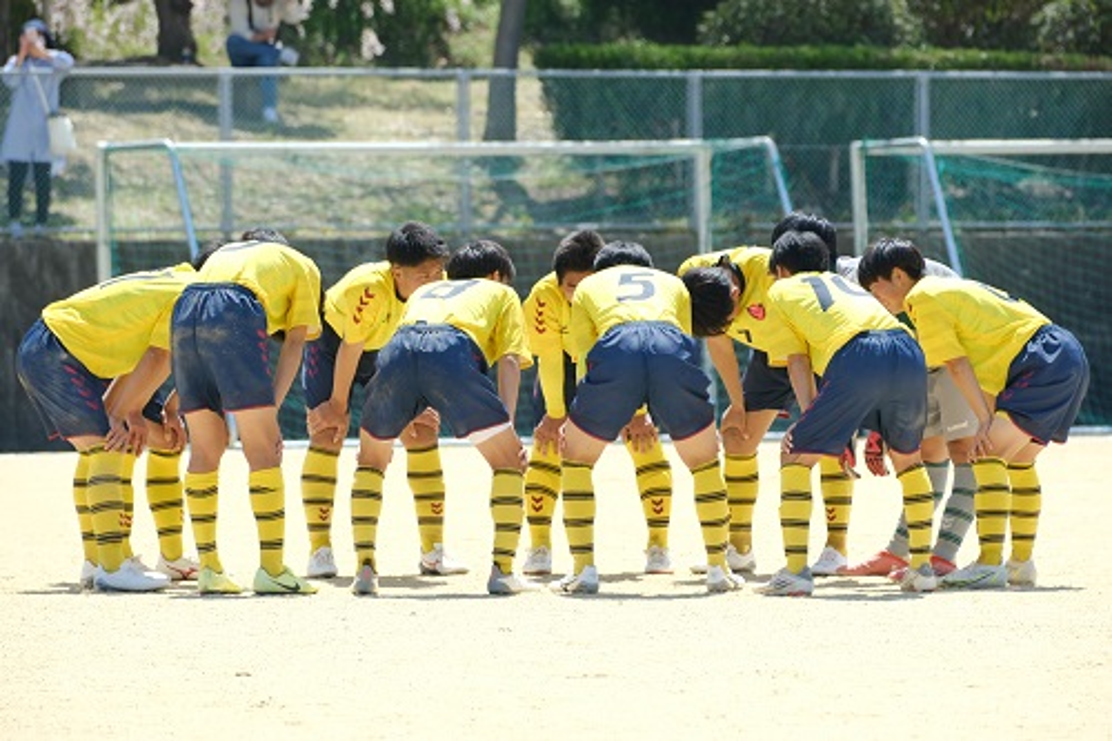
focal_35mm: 402
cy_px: 370
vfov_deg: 3.4
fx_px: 12413
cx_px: 556
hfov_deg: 5.1
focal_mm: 268.2
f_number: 7.1
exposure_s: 1/250
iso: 200
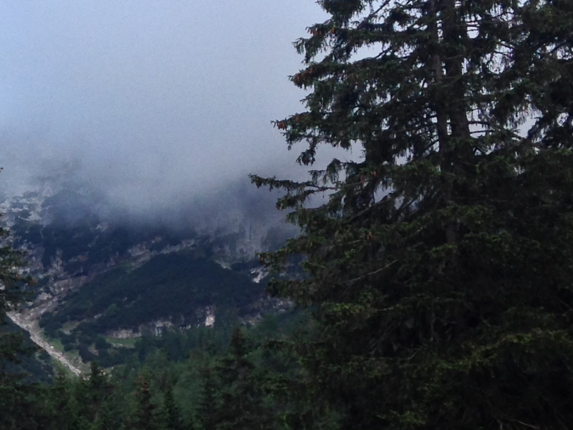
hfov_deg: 16.6
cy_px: 218
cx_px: -106
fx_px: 1887
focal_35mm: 114
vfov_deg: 13.0
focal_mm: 4.12
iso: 50
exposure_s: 1/180
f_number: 2.4
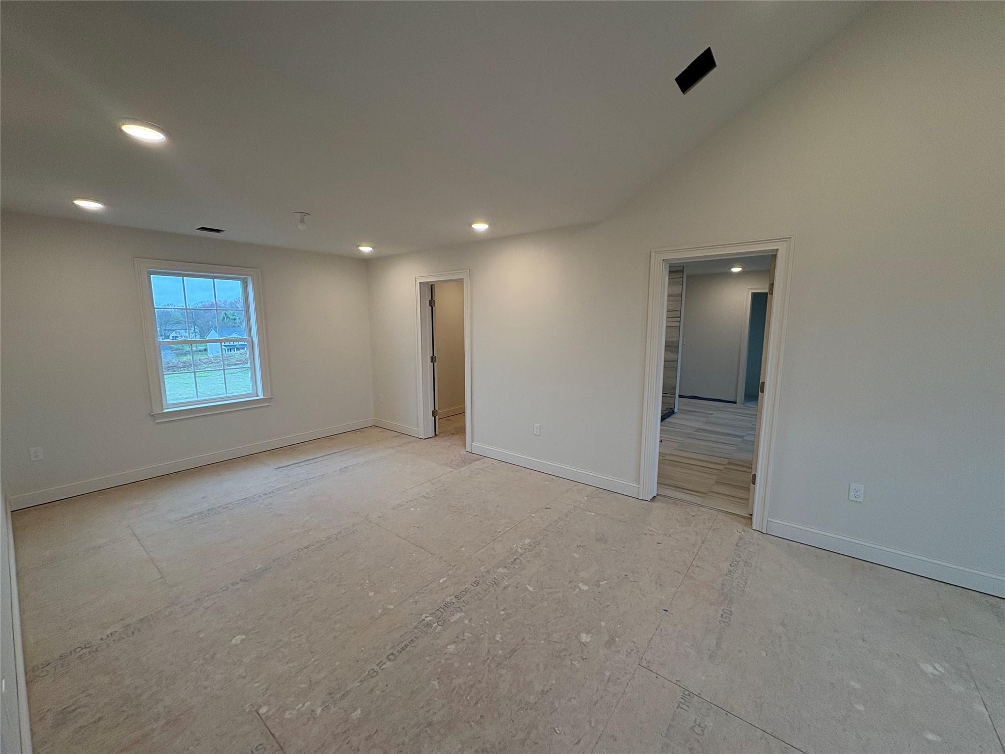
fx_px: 406
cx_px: 502
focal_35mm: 14
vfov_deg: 85.7
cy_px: 377
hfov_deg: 102.1
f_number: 2.2
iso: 100
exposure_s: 1/120
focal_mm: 2.22
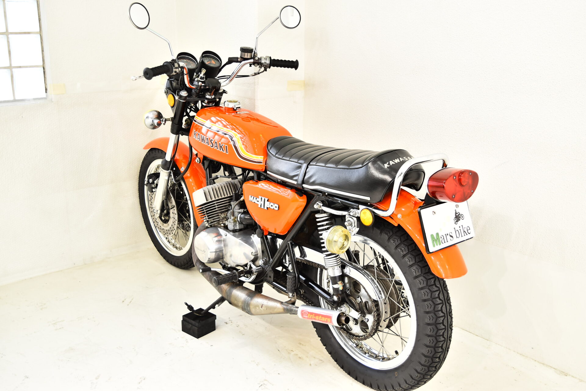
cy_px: 196
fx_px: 635
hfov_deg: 49.5
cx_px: 293
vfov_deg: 34.2
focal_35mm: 39
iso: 160
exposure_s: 1/20
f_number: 4
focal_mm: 26
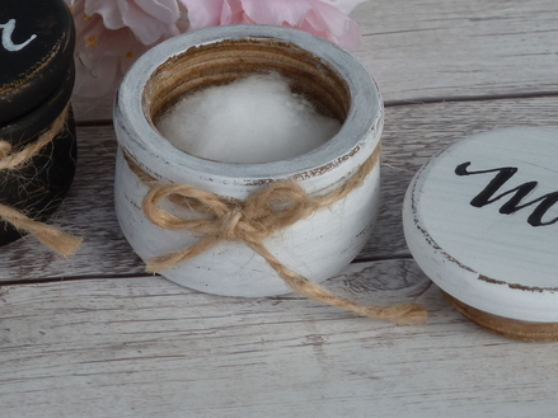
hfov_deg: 11.8
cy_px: 137
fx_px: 2707
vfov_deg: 8.8
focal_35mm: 168
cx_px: 250
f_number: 4.3
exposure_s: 1/200
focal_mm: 17
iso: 80
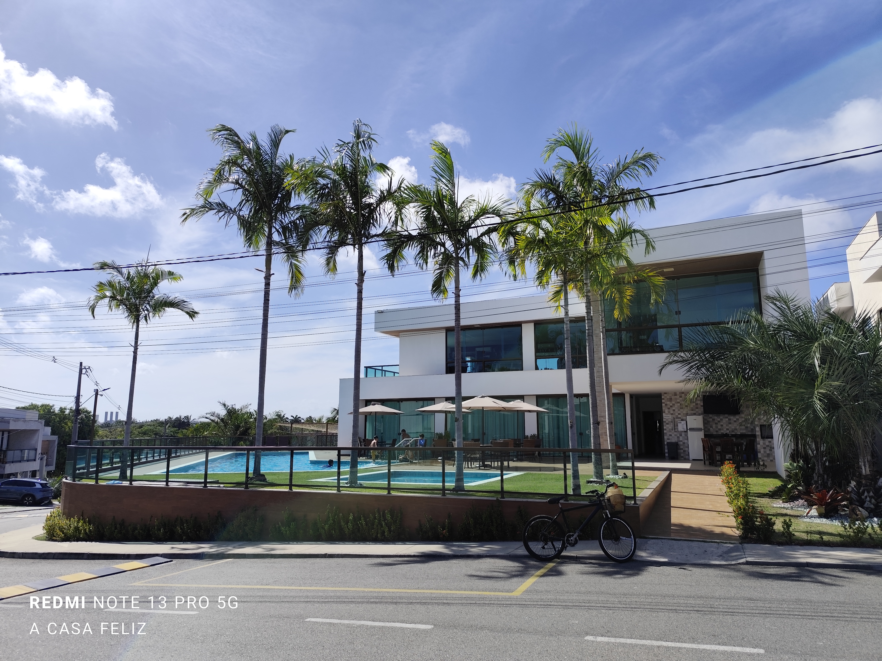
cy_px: 330
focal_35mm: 23
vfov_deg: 58.9
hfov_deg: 73.9
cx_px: 441
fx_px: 586
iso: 50
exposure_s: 1/1722
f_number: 1.65
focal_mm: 6.14
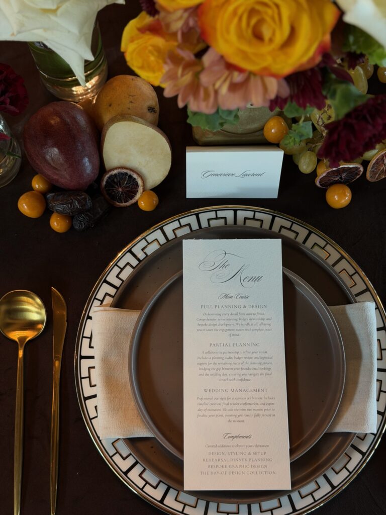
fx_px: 714
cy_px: 258
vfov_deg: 39.7
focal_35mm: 48
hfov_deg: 30.3
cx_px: 193
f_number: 1.78
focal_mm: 6.76
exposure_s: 1/60
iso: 64
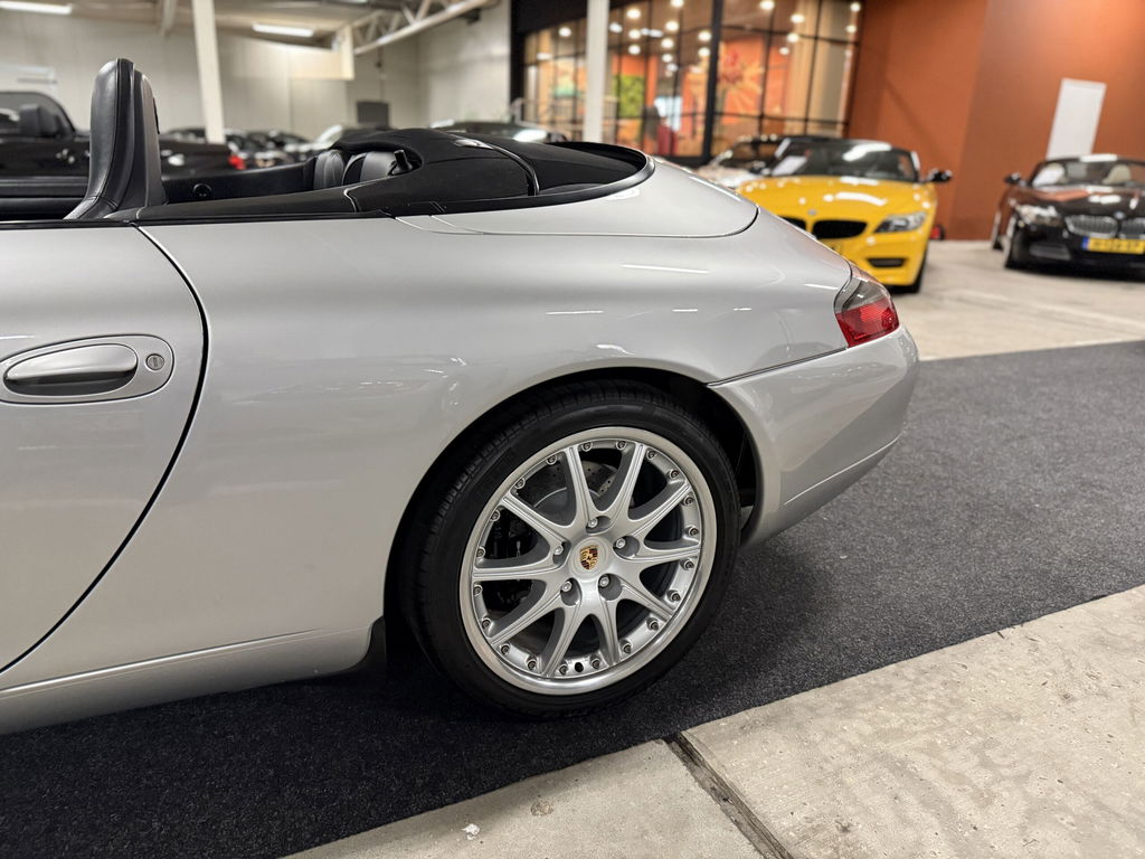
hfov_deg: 71.6
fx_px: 794
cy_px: 430
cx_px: 572
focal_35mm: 24
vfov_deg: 56.8
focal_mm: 6.76
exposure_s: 1/50
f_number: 1.78
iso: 640
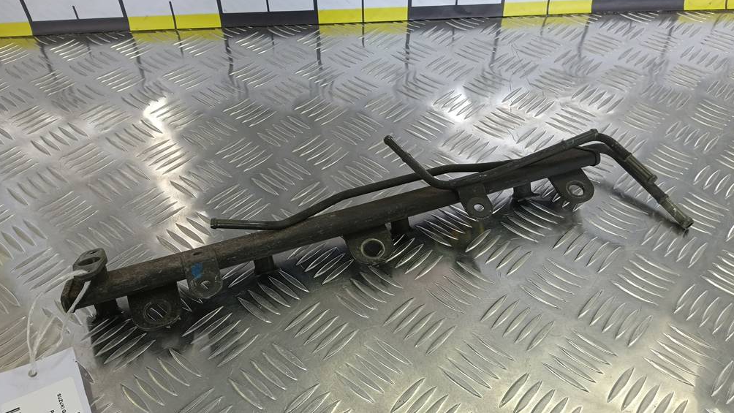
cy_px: 227
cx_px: 367
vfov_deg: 38.9
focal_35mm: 30
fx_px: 584
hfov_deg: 64.3
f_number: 1.6
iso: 114
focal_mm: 4.11
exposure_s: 1/100
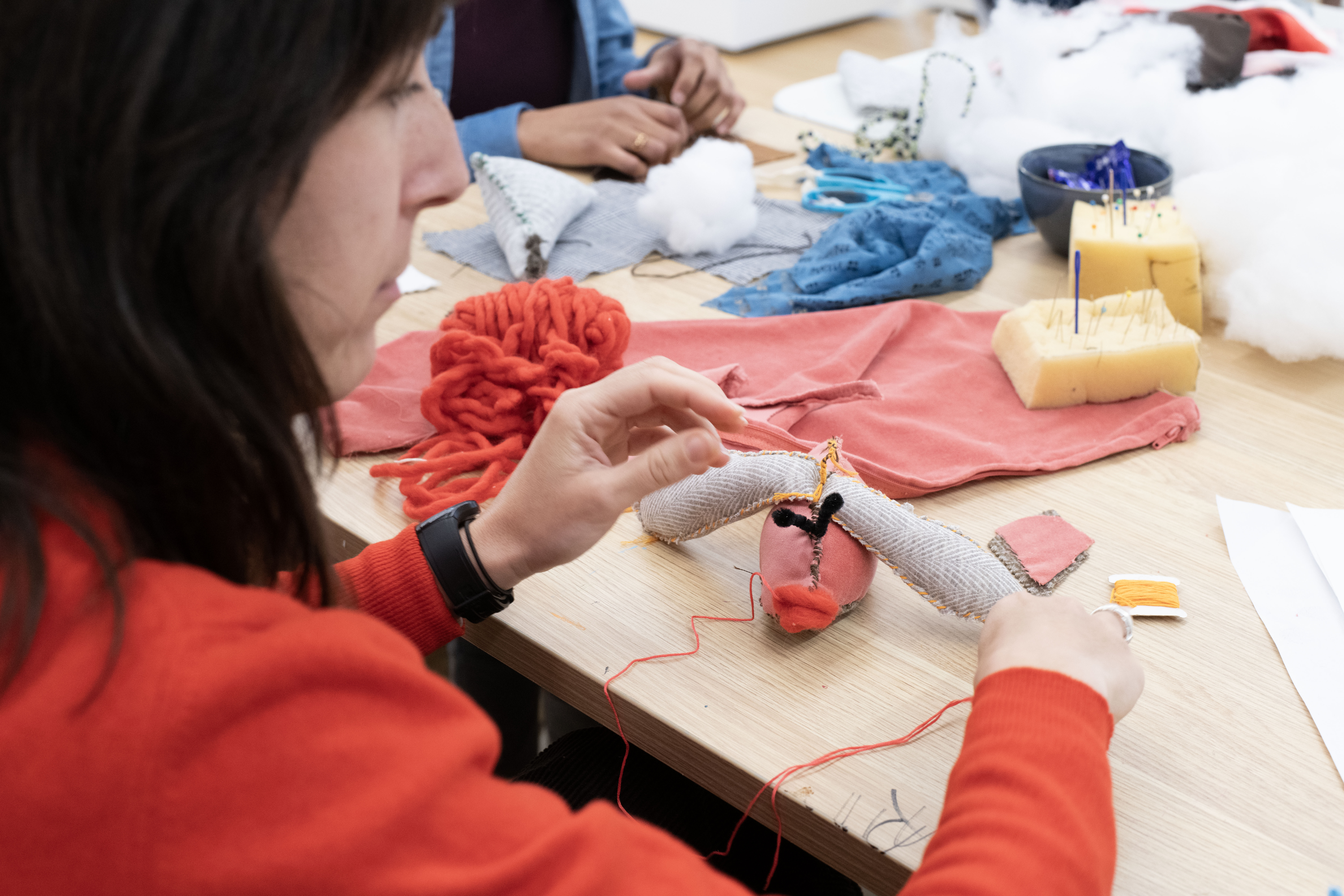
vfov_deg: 27.0
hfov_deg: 39.6
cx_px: 672
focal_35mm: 50
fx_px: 1867
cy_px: 448
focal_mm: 50
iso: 1600
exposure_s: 1/60
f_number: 7.1
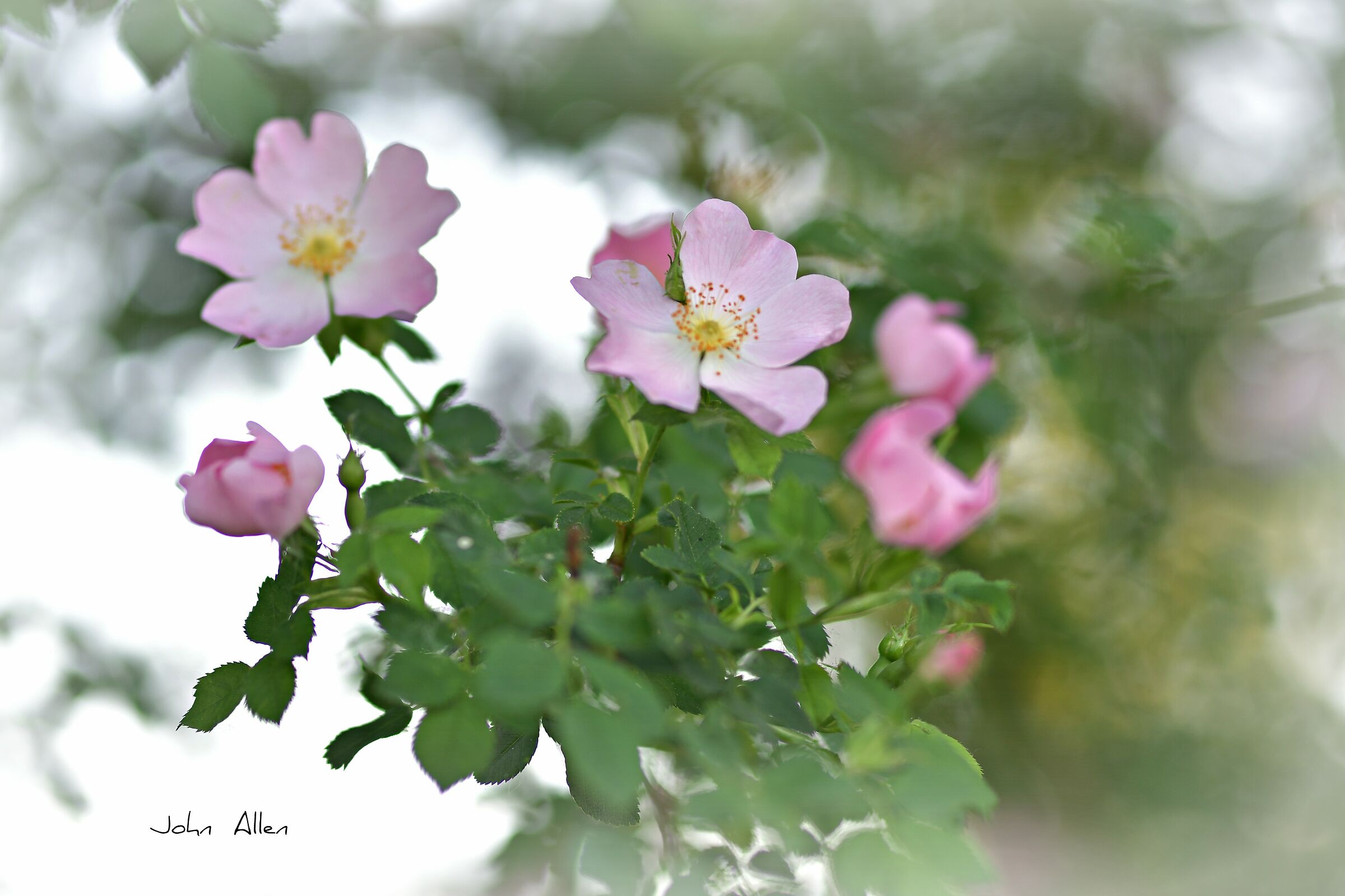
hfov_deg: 16.1
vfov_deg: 10.8
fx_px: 4744
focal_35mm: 127
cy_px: 448
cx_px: 672
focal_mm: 85
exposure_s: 1/400
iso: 100
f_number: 1.6
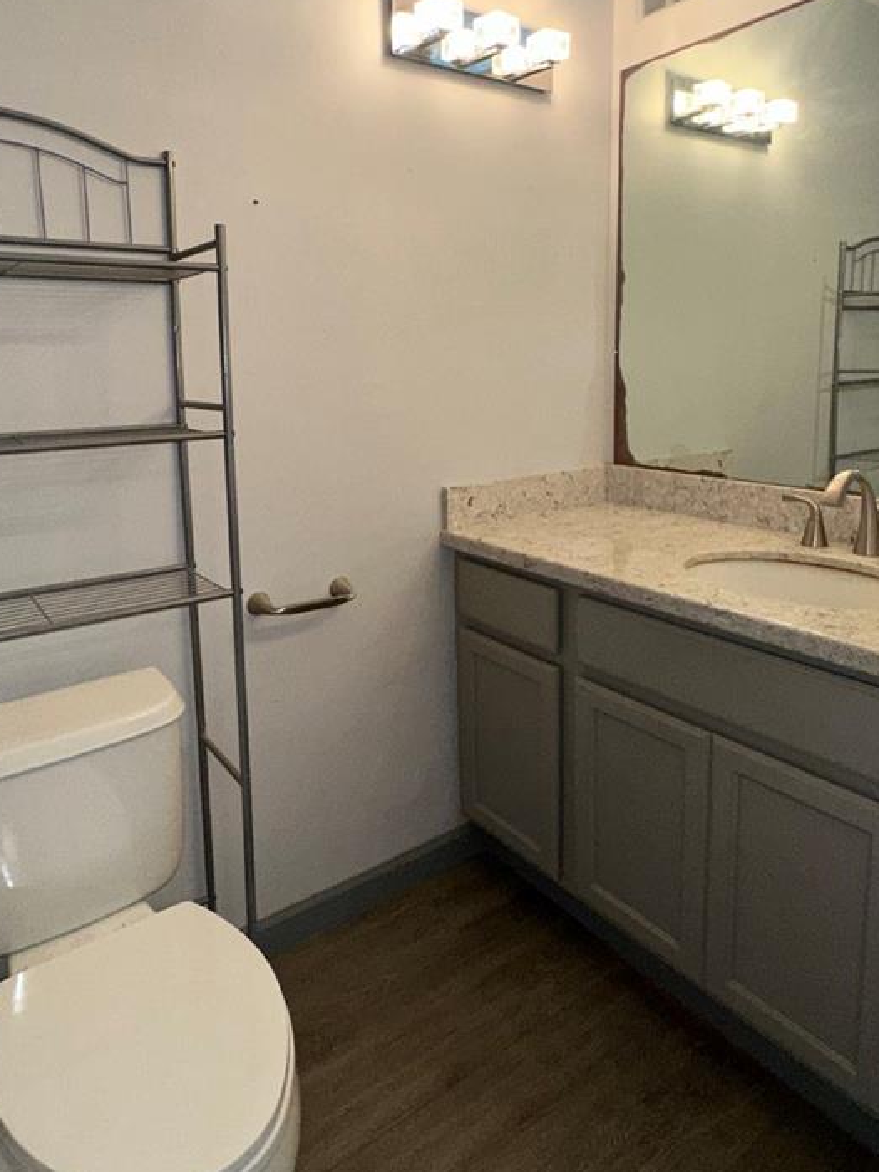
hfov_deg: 56.8
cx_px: 434
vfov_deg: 70.9
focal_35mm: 24
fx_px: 813
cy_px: 474
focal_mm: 2.22
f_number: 2.2
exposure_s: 1/122
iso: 50
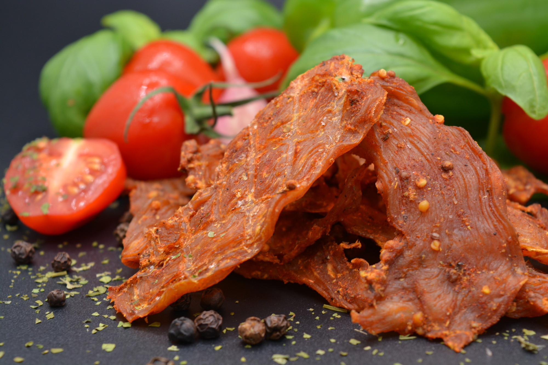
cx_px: 274
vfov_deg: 17.5
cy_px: 182
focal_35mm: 78
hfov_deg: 26.0
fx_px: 1187
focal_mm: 52
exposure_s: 1/60
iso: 280
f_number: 8
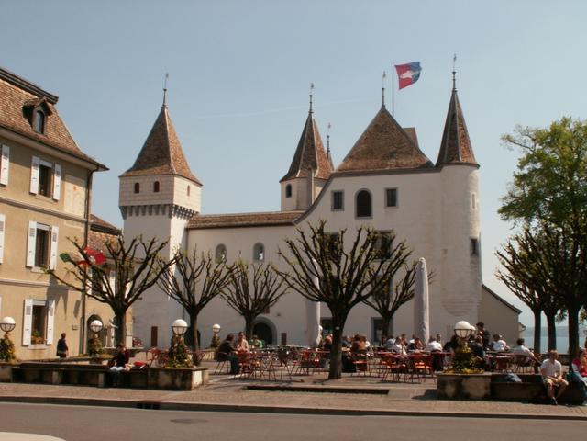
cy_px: 220
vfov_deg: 32.9
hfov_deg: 42.9
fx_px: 746
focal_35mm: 44
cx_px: 294
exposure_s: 1/200
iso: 50
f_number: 8
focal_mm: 7.29
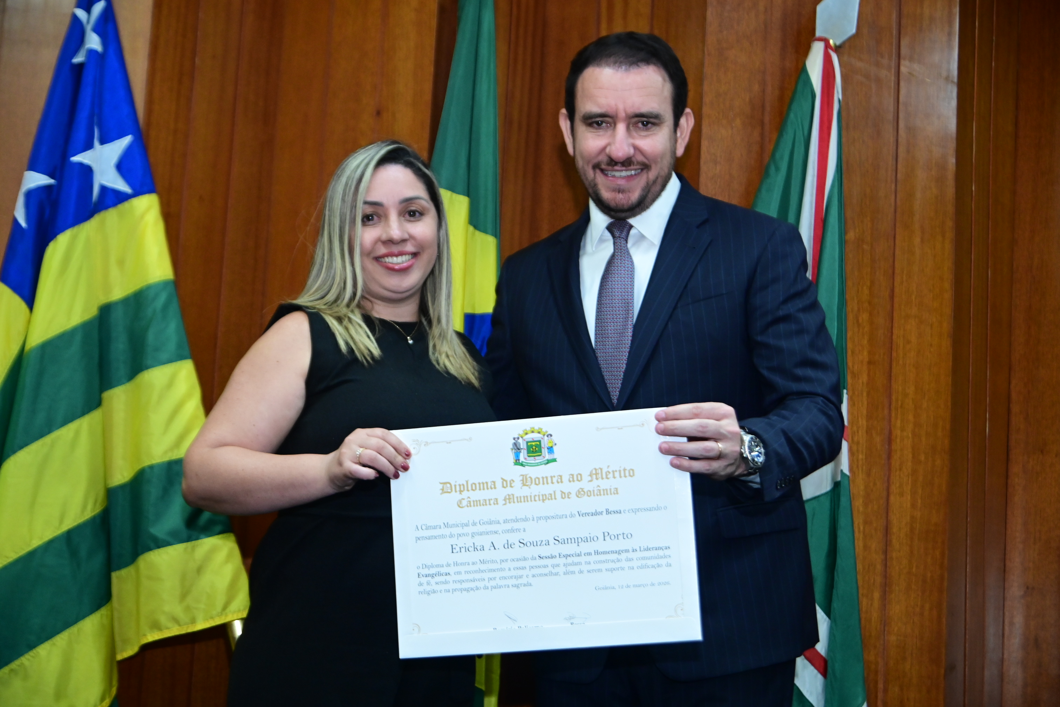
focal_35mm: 65
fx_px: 1914
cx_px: 530
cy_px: 354
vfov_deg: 20.9
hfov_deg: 31.0
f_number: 6.3
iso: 3200
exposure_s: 1/125
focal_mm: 65
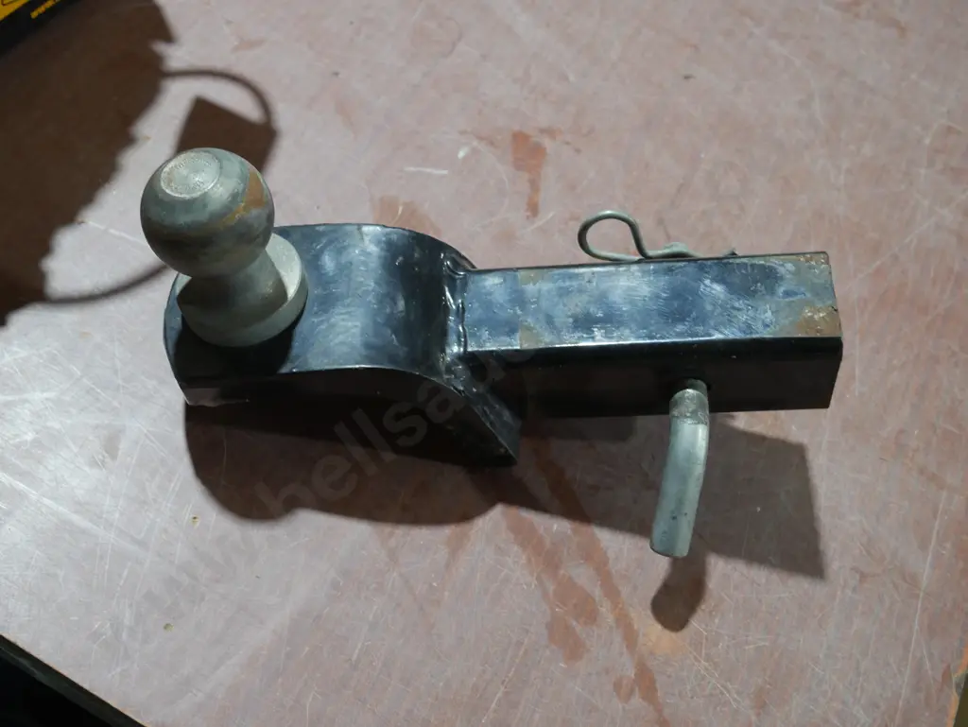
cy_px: 364
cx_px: 484
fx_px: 1119
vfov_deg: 36.0
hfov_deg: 46.8
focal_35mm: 40
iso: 640
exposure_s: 1/60
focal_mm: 20
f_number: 4.5
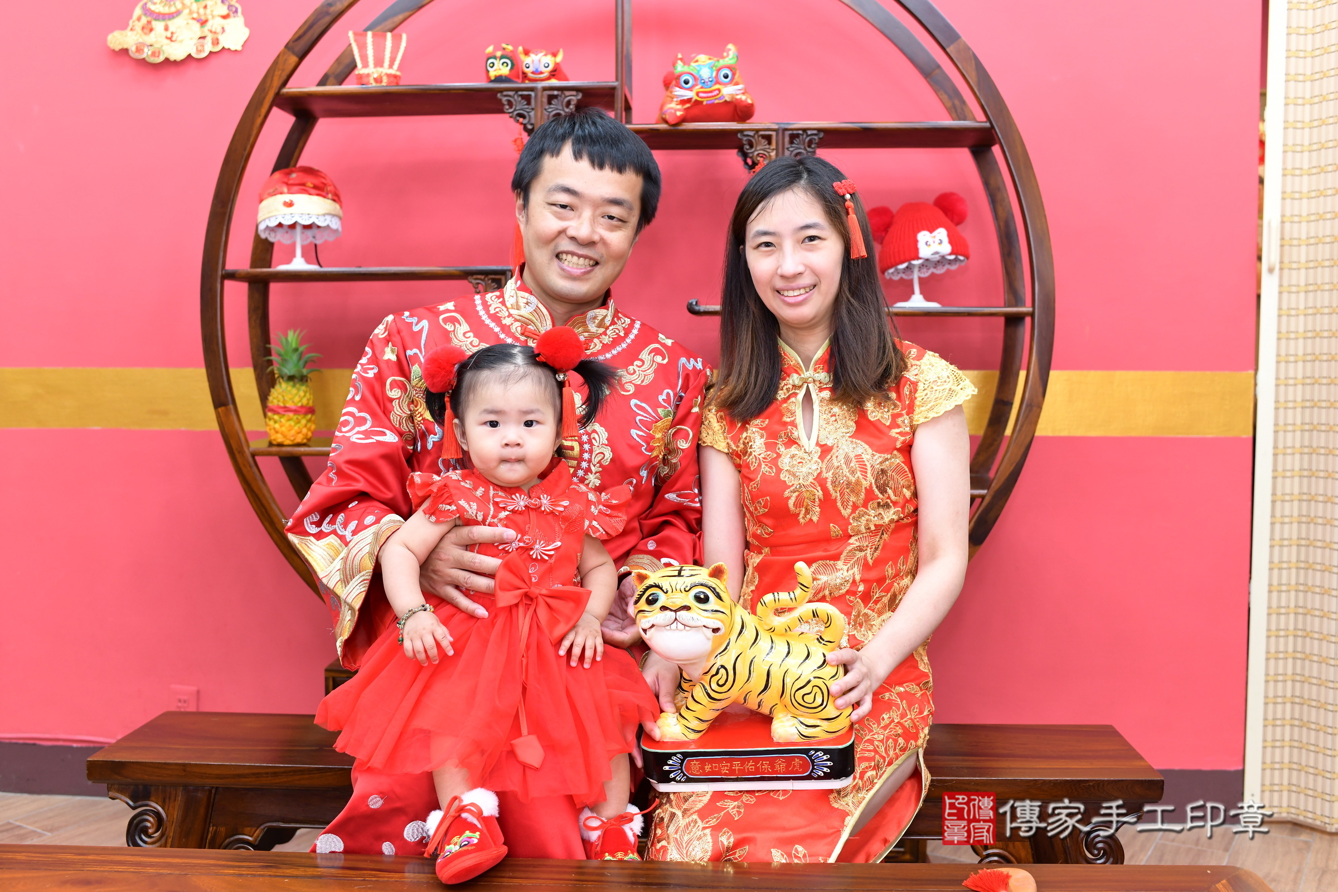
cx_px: 669
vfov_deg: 37.9
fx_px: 1301
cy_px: 446
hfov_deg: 54.4
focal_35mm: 35
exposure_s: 1/200
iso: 1000
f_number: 4.5
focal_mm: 35
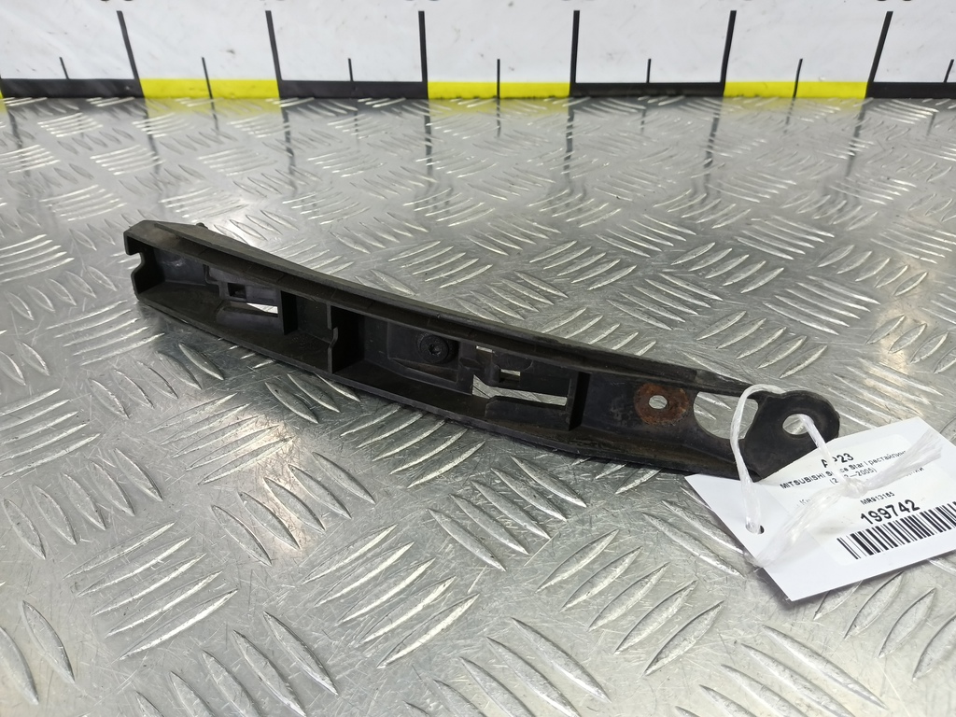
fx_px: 635
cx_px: 478
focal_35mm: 23
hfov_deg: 73.9
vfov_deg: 58.9
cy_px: 358
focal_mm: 4.11
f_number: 1.6
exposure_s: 1/50
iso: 154
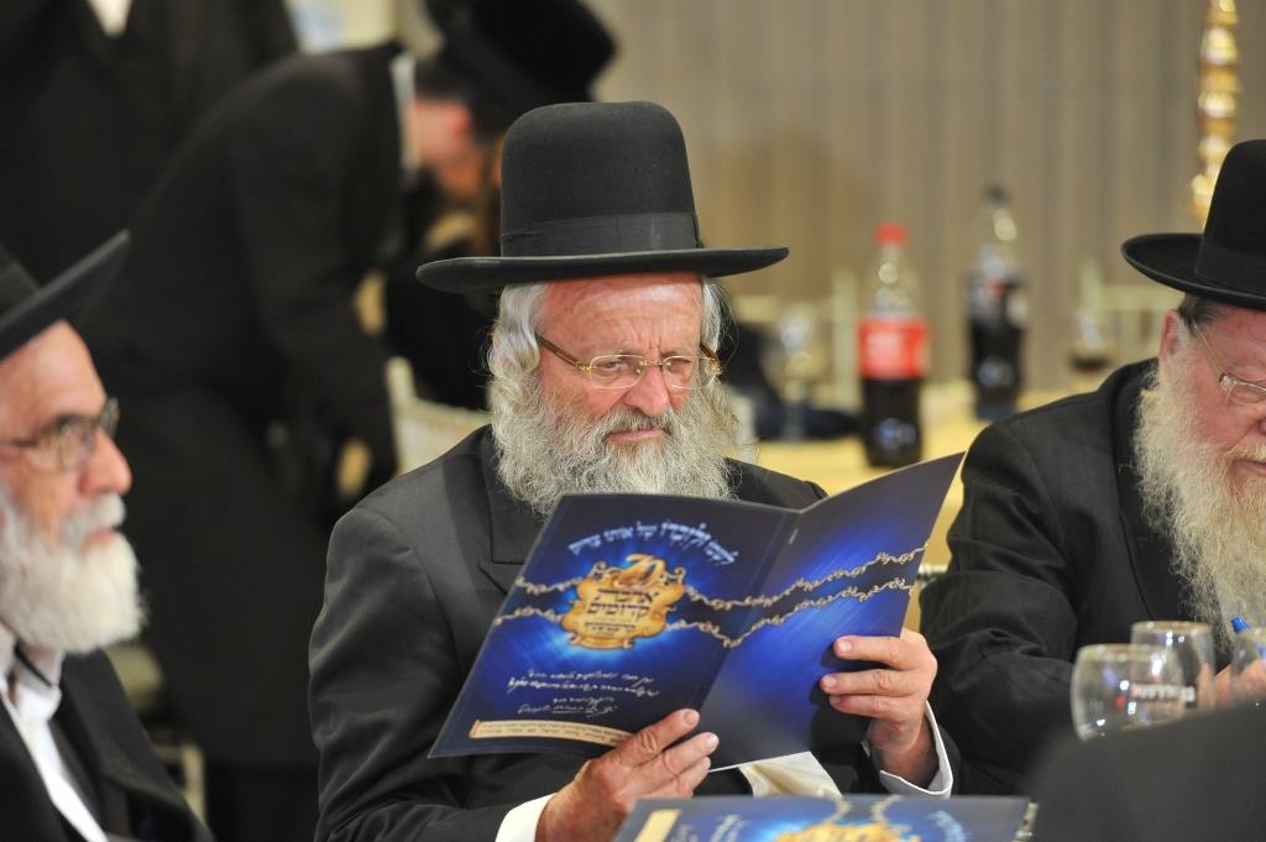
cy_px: 421
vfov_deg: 6.9
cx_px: 633
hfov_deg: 10.3
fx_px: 7028
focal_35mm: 200
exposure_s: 1/125
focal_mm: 200
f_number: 3.5
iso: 2000
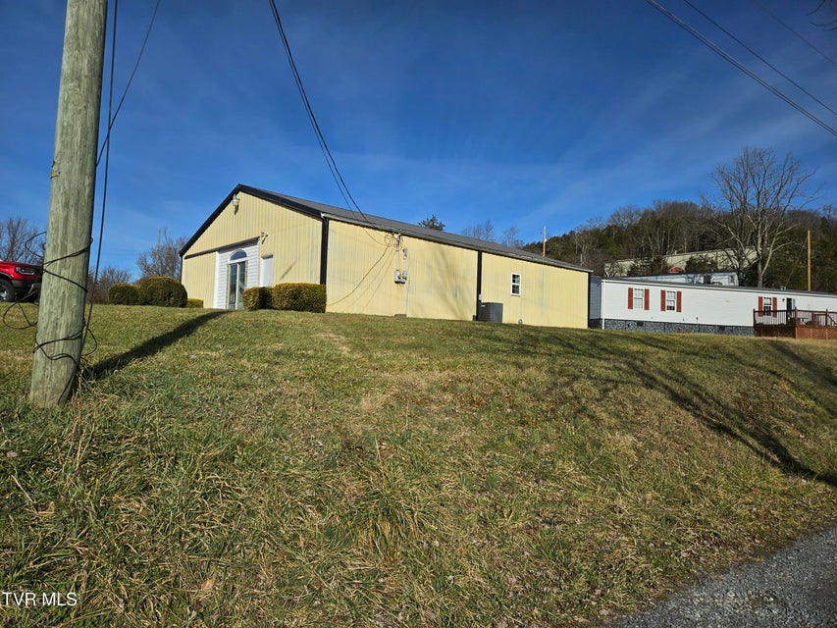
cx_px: 418
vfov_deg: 58.9
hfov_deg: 73.9
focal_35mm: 23
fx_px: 556
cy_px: 314
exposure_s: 1/7004
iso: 25
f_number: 1.8
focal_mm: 5.4
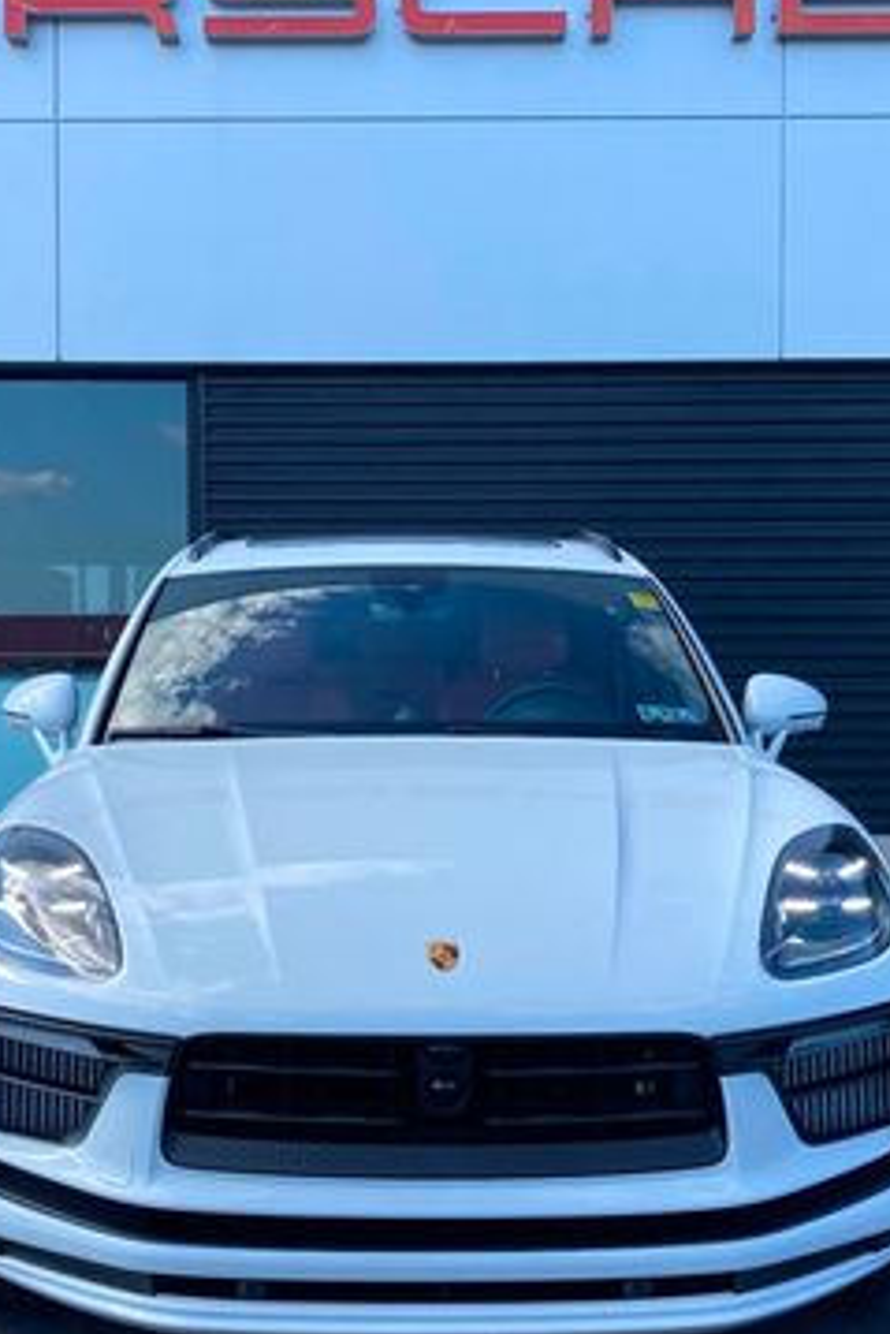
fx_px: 1926
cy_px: 749
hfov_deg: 26.0
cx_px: 365
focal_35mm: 52
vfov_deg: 38.1
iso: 20
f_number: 1.8
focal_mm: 3.99
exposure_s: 1/727
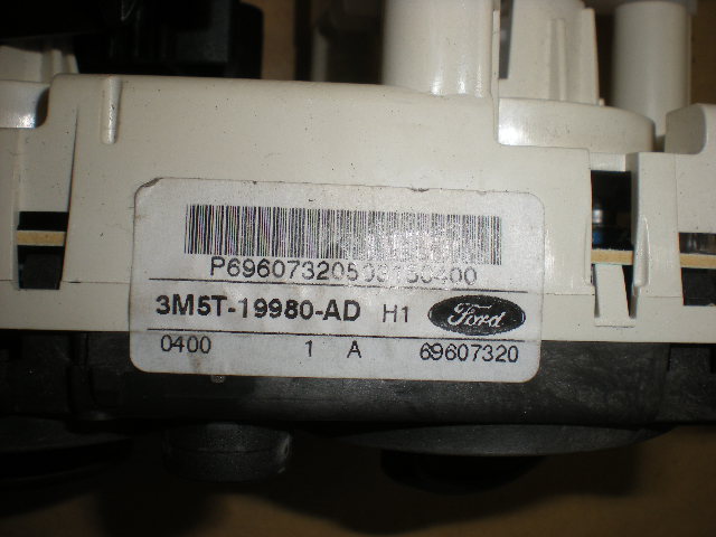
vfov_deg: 37.7
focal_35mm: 38
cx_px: 358
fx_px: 786
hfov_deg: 49.0
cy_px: 268
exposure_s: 1/60
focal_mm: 6.3
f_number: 4.6
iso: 64
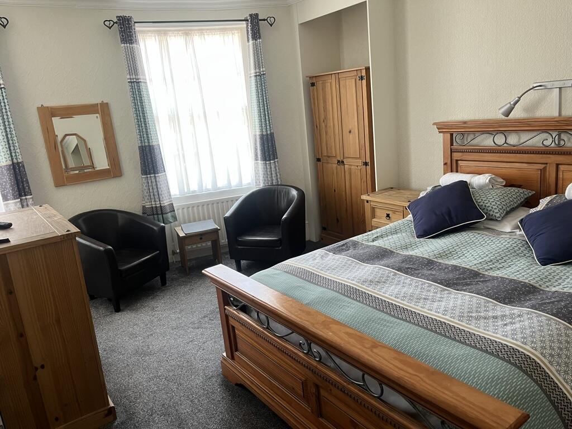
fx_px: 430
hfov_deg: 67.3
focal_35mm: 26
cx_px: 286
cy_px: 214
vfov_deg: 53.1
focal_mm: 5.1
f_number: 1.6
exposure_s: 1/50
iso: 80
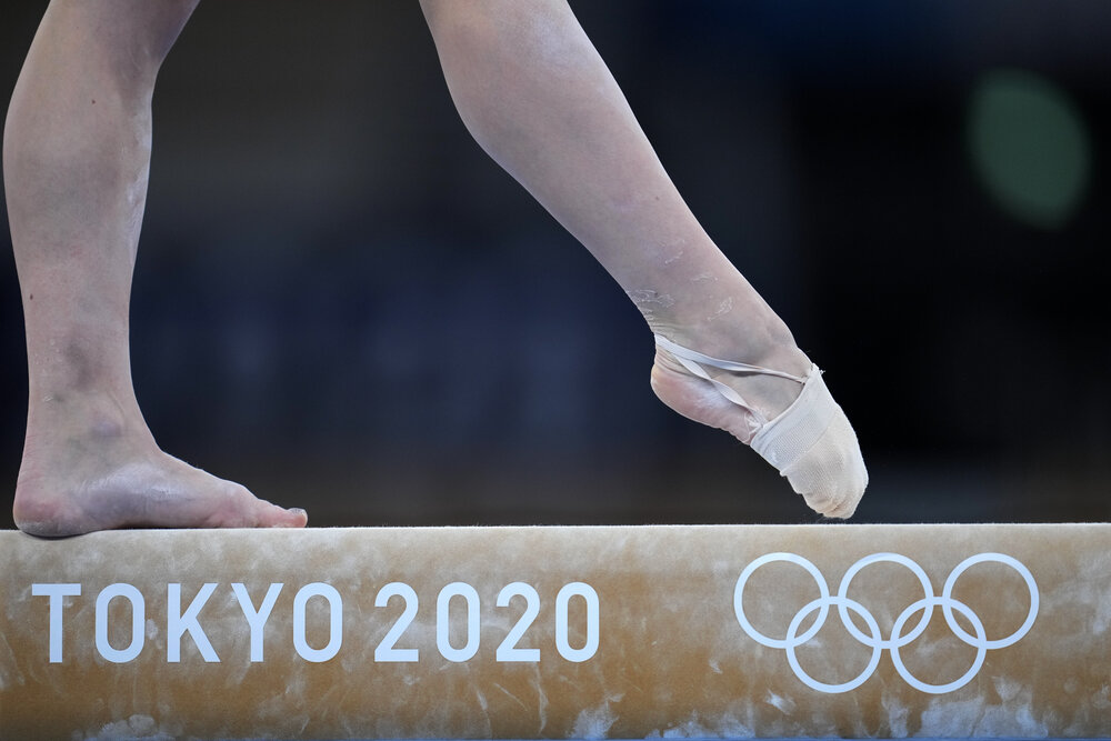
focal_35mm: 400
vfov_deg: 3.4
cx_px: 556
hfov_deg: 5.2
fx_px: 12345
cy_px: 370
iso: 2000
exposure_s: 1/2000
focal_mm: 400
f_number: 2.8
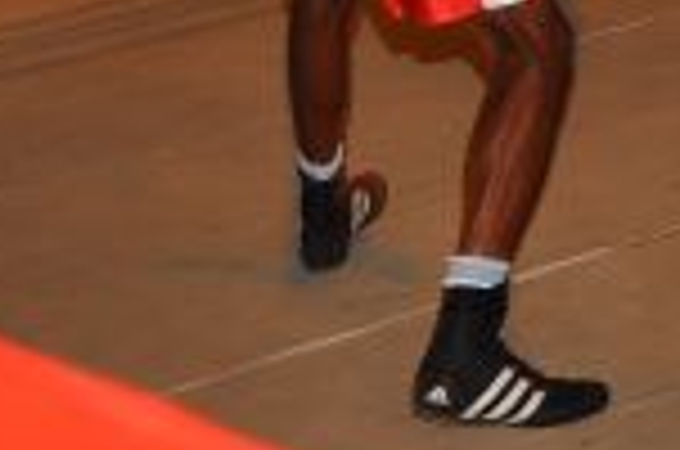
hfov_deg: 12.2
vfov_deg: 7.9
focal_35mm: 167
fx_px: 3148
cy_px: -405
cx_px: 599
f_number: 4.8
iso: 200
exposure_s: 1/30
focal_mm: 28
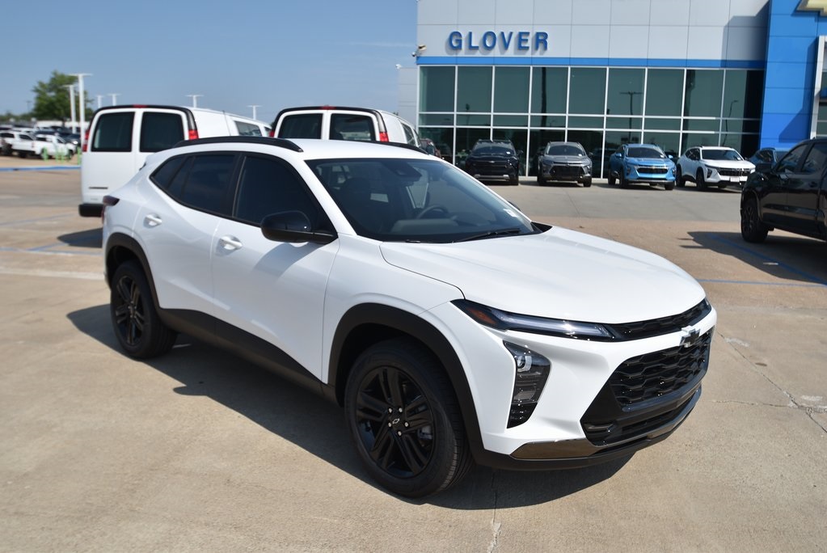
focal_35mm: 30
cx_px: 414
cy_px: 276
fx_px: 690
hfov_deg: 61.9
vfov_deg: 43.7
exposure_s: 1/1000
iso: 100
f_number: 6.3
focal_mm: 20
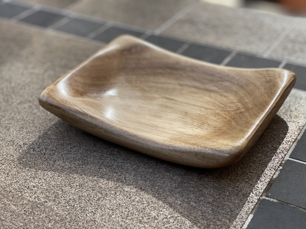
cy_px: 114
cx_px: 153
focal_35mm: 64
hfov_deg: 30.3
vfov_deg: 22.9
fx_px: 566
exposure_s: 1/515
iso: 32
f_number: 2.2
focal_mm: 7.5
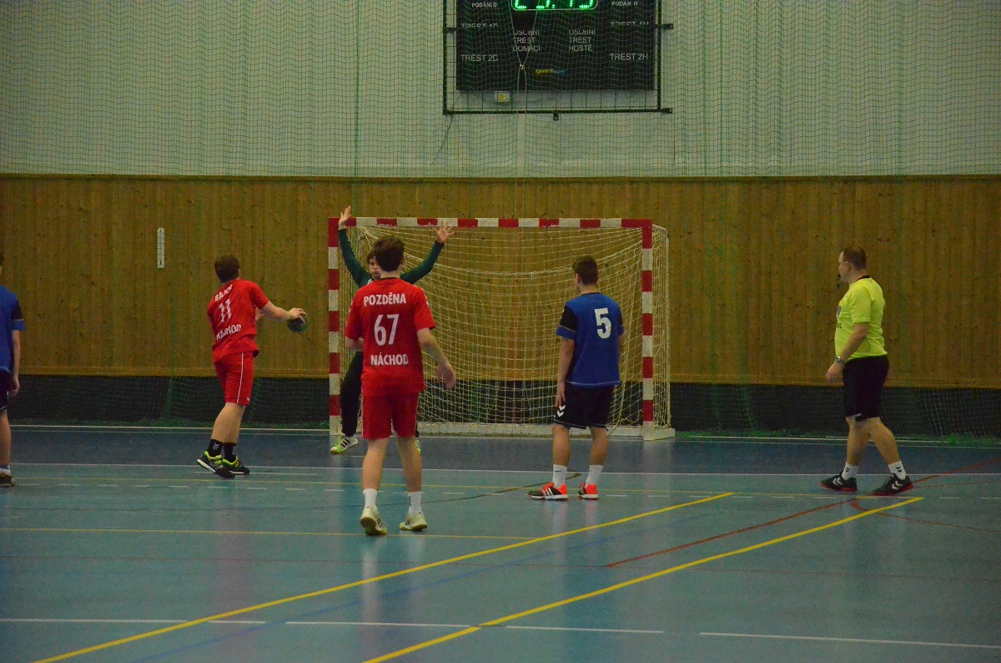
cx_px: 500
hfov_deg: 13.1
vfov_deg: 8.7
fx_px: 4369
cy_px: 332
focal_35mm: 158
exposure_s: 1/1000
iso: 6400
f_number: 6.3
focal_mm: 105
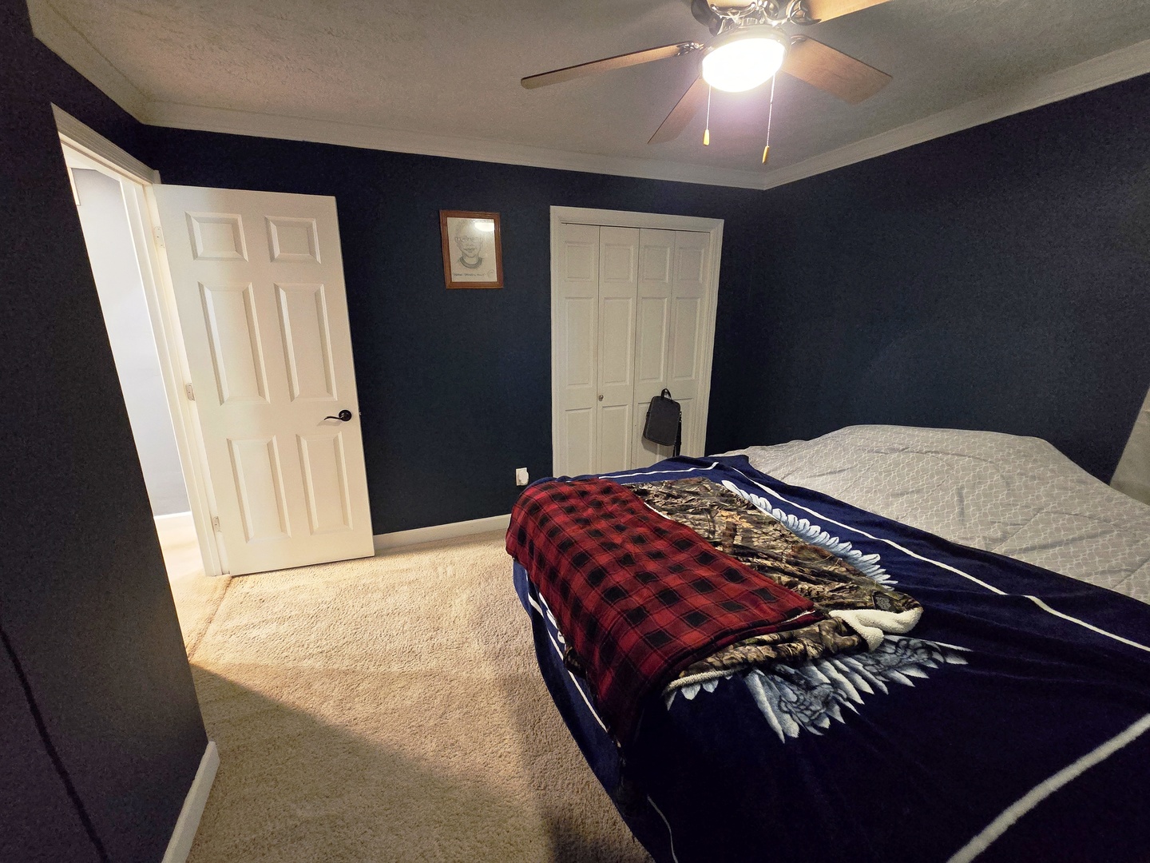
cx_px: 575
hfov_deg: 106.2
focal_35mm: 13
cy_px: 432
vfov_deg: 89.9
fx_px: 432
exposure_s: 1/60
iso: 1250
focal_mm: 2.2
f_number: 2.2
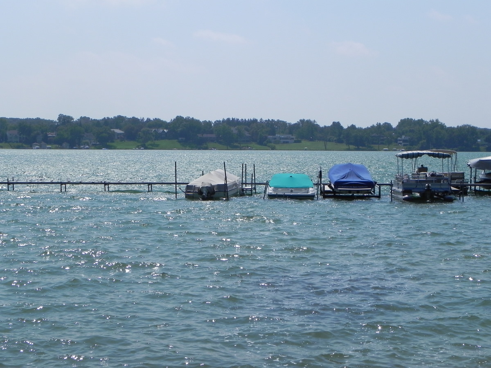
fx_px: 1064
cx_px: 246
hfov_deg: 26.0
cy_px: 184
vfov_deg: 19.6
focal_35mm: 75
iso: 160
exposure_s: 1/987
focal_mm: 13.4
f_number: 8
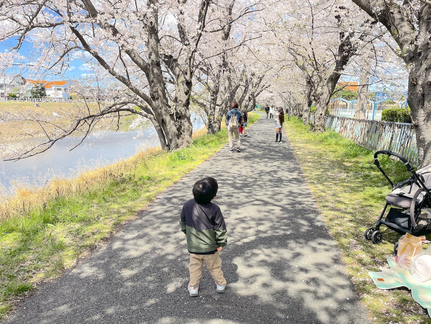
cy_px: 159
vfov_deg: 51.4
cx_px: 218
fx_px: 336
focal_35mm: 27
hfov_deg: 65.3
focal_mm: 4.2
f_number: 1.6
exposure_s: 1/1642
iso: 32
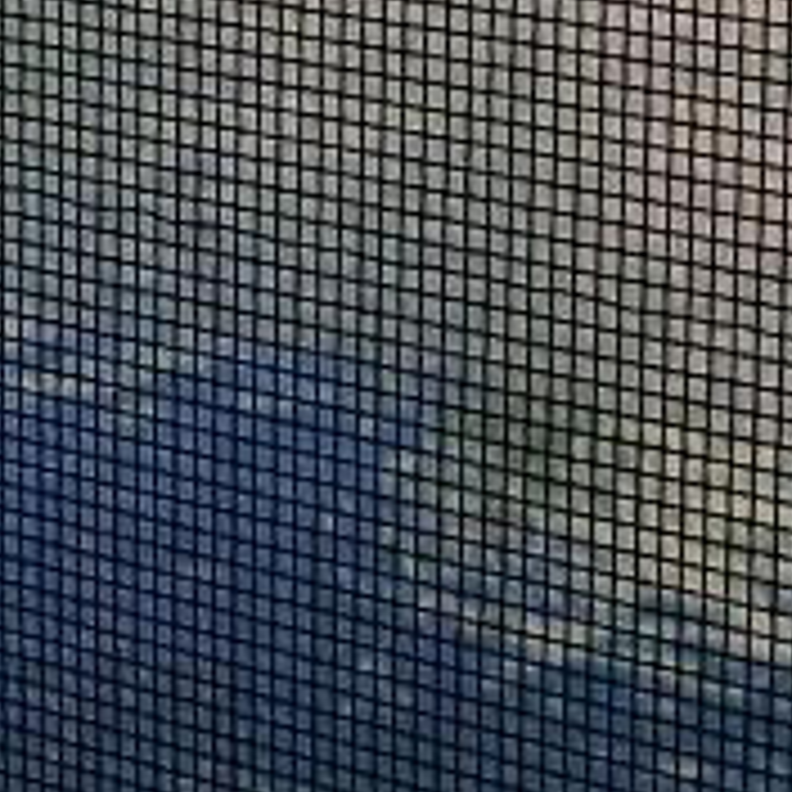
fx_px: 4530
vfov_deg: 9.4
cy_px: -706
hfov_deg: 9.5
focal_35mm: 175
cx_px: -626
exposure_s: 1/350
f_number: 5.6
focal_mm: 5.6
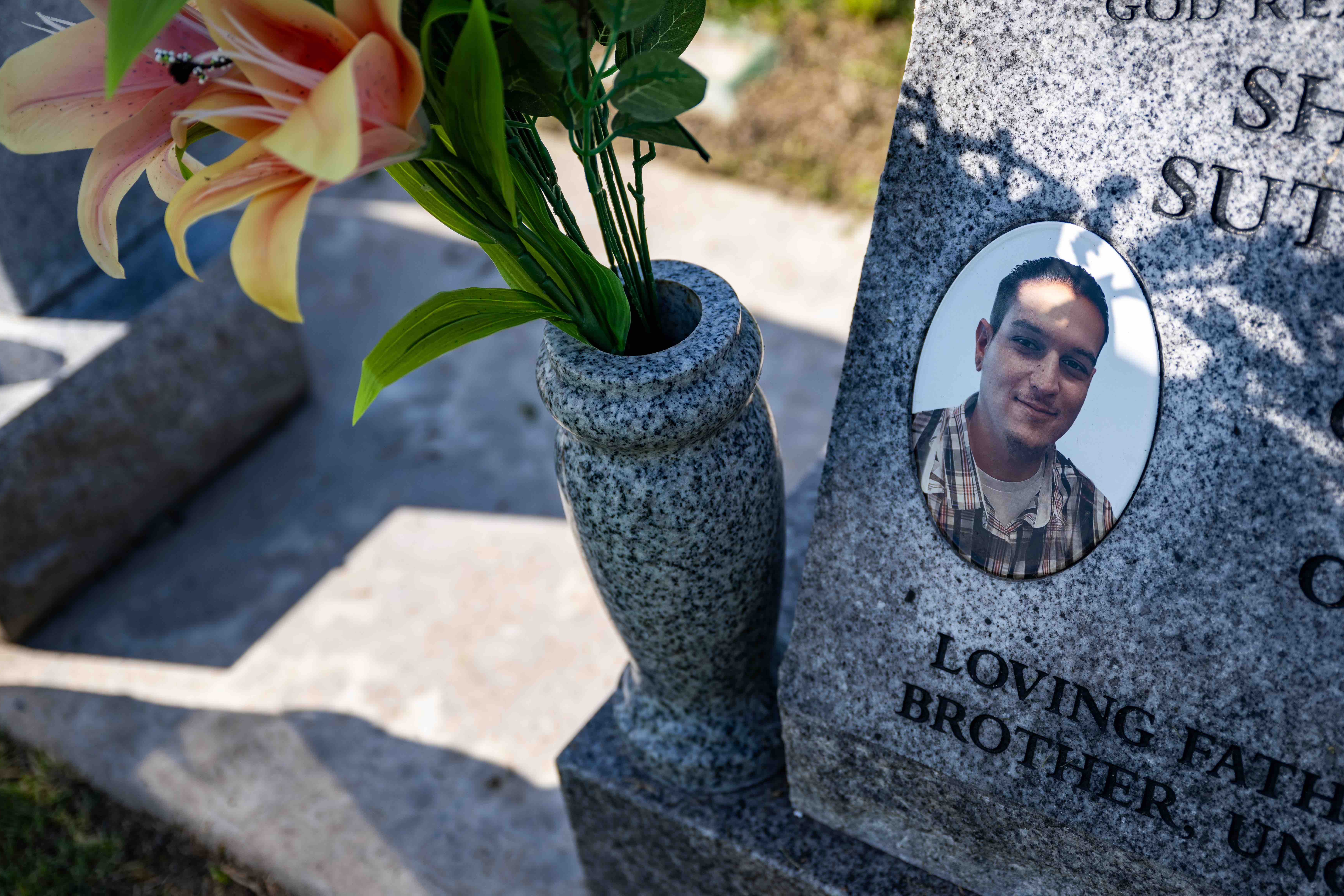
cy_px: 404
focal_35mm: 51
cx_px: 705
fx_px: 1904
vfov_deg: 26.5
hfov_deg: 38.9
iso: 64
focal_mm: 43
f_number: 2.8
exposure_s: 1/1250
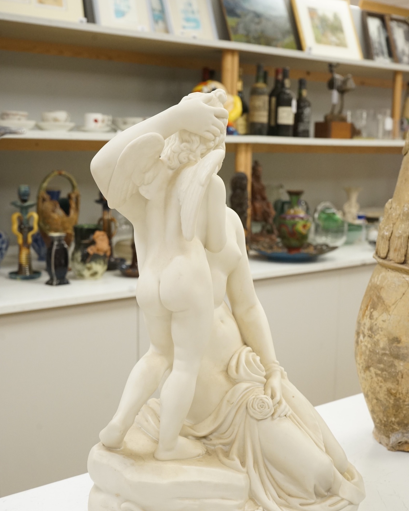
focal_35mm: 49
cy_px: 296
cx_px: 203
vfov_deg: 38.0
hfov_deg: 30.8
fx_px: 741
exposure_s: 1/100
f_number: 8
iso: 2500
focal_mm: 43
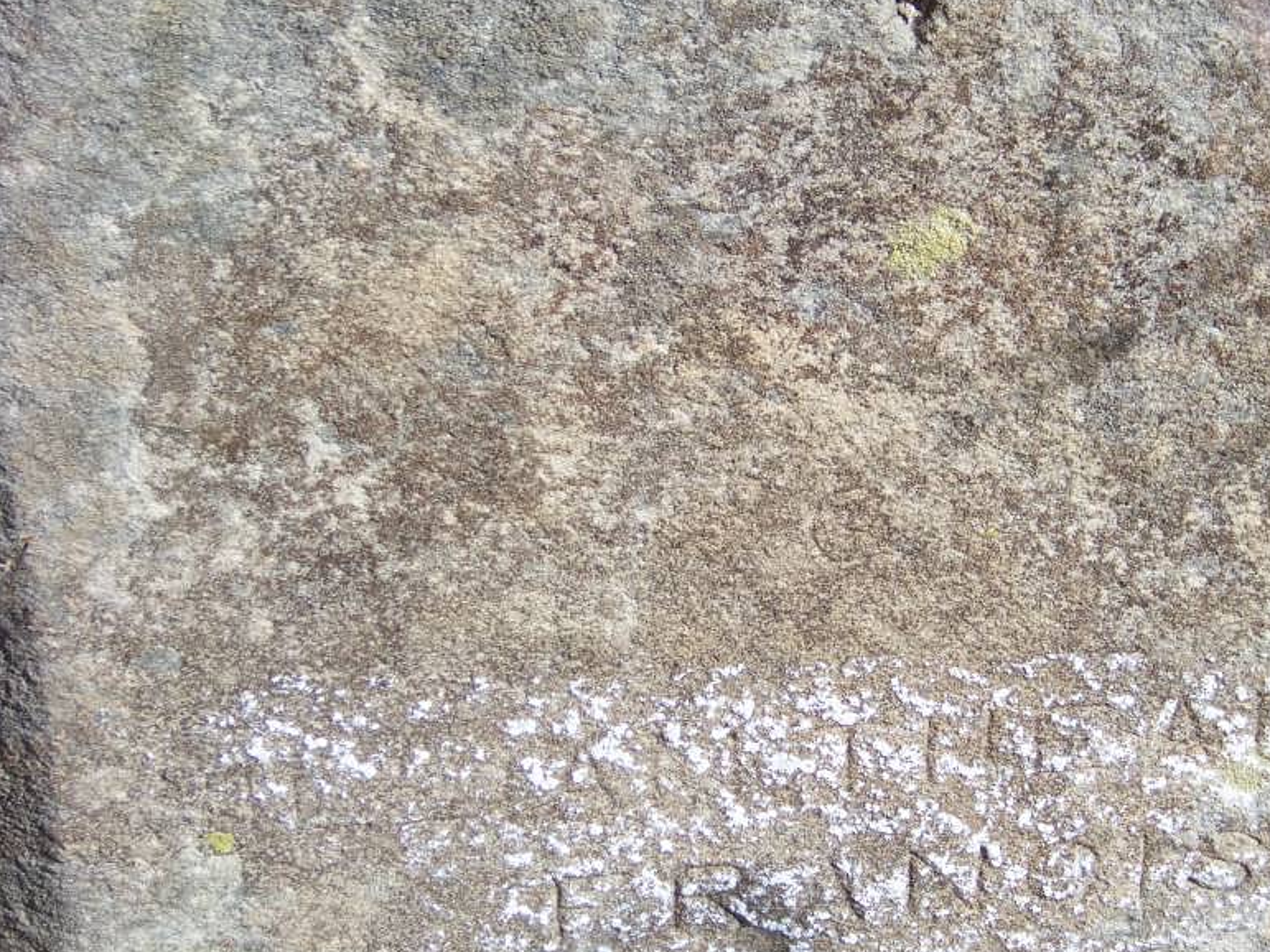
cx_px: 959
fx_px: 6053
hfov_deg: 11.9
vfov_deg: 9.0
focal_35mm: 165
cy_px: 573
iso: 64
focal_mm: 17.6
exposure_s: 1/640
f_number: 3.2
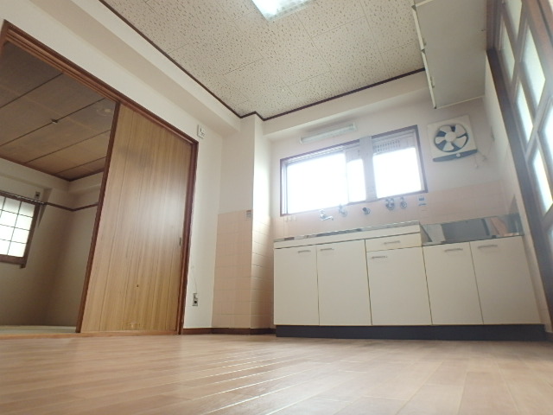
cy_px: 208
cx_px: 276
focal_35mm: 21
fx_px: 335
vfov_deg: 63.4
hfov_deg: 79.0
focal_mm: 3.7
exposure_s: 1/50
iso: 200
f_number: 3.5
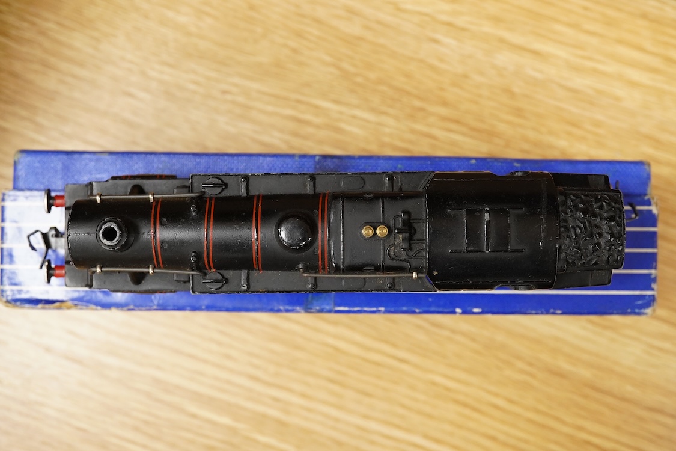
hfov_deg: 43.6
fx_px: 845
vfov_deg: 29.9
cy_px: 226
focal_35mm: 45
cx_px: 338
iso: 2500
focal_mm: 30
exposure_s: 1/80
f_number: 10
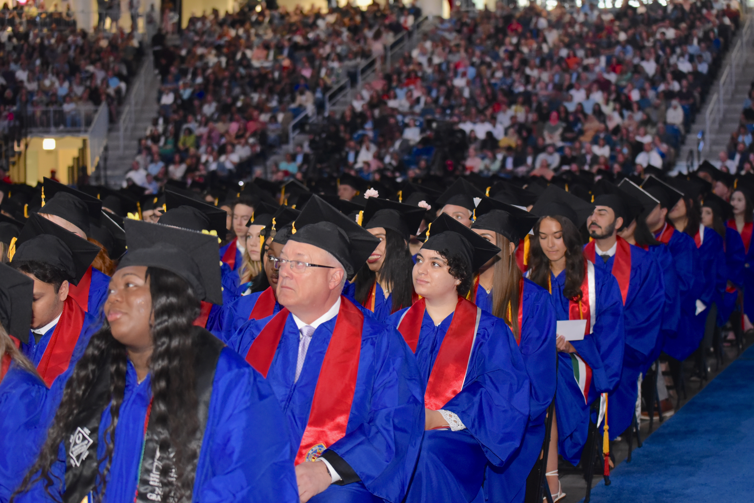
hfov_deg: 28.8
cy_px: 252
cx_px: 377
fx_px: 1467
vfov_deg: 19.5
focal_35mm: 70
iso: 3200
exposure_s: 1/60
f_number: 4
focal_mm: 70
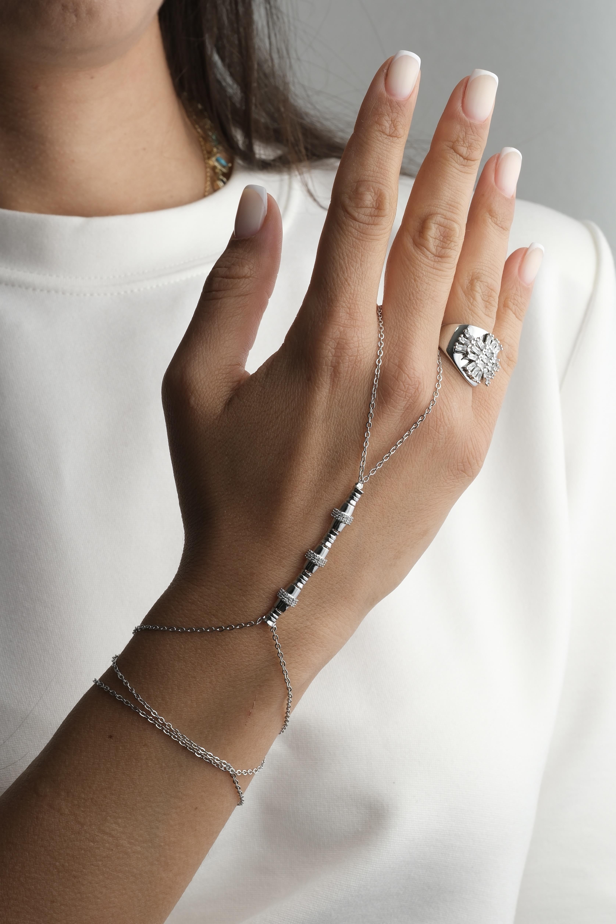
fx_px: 3080
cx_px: 308
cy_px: 462
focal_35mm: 120
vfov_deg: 17.1
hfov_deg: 11.4
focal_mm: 80
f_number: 13
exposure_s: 1/200
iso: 160
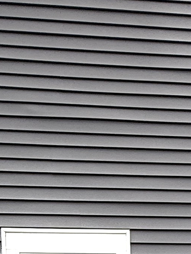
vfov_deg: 18.9
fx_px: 611
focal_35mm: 83
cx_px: 191
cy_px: 440
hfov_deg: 17.4
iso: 50
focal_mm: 2.22
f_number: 2.2
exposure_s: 1/590
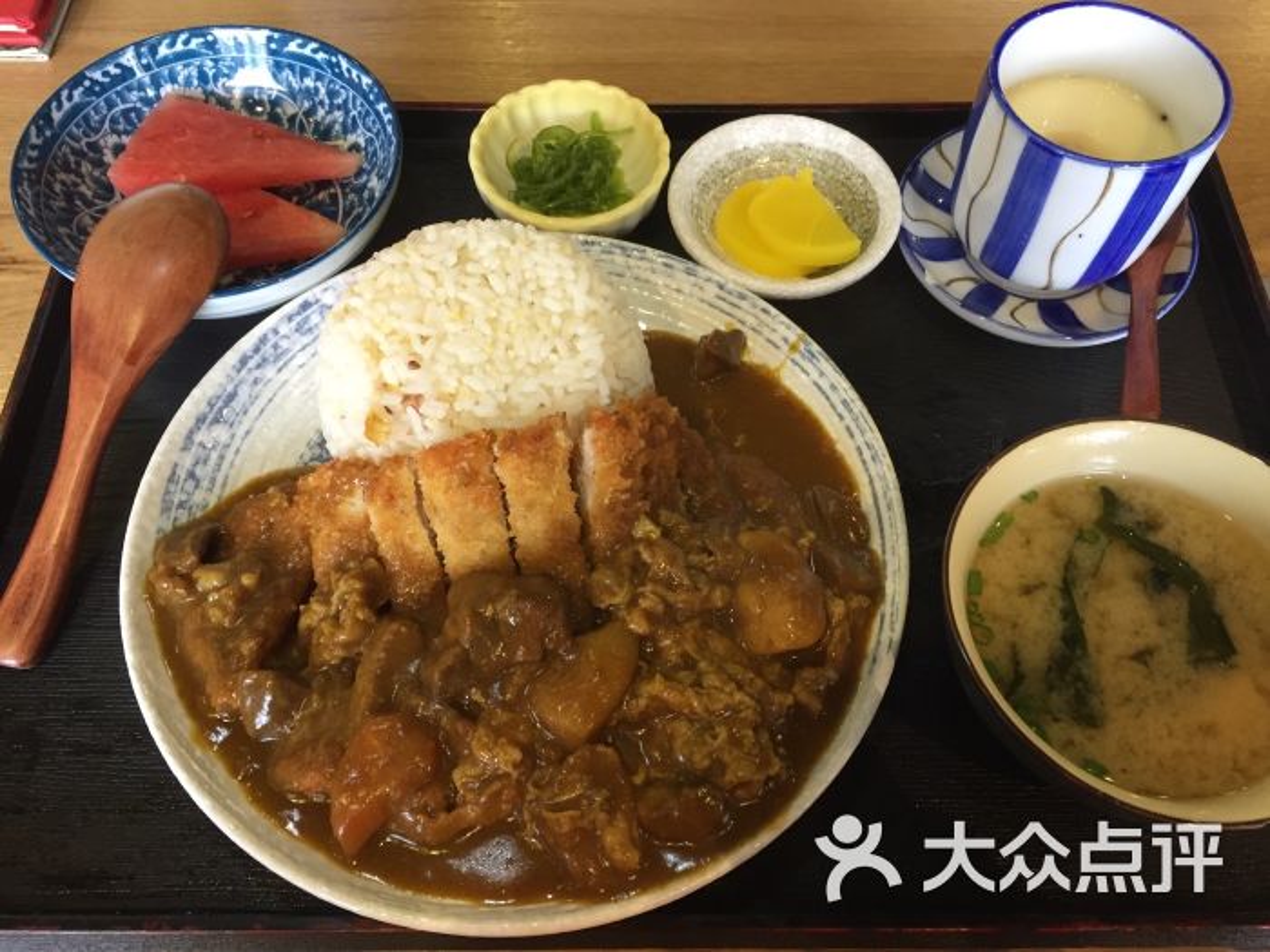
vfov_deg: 48.2
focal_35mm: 29
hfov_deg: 61.7
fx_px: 1064
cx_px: 635
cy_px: 476
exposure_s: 1/33
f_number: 2.2
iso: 125
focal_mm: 4.15
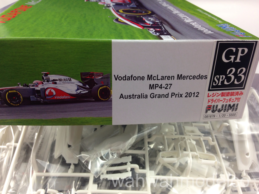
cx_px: 130
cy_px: 97
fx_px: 247
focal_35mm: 33
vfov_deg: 42.9
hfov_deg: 55.4
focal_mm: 4.13
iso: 50
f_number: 2.4
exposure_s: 1/33
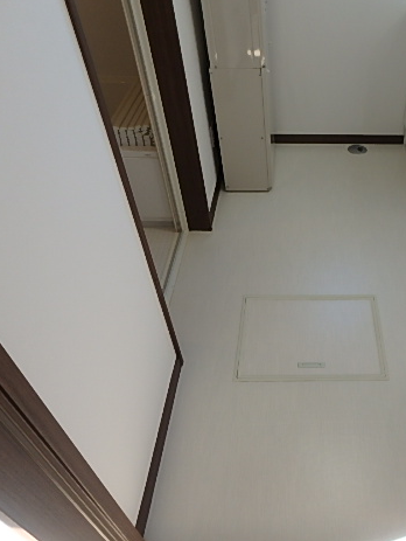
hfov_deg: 45.8
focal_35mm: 29
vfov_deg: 61.6
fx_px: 453
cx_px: 324
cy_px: 275
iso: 160
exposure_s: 1/60
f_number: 3.5
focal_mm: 3.7
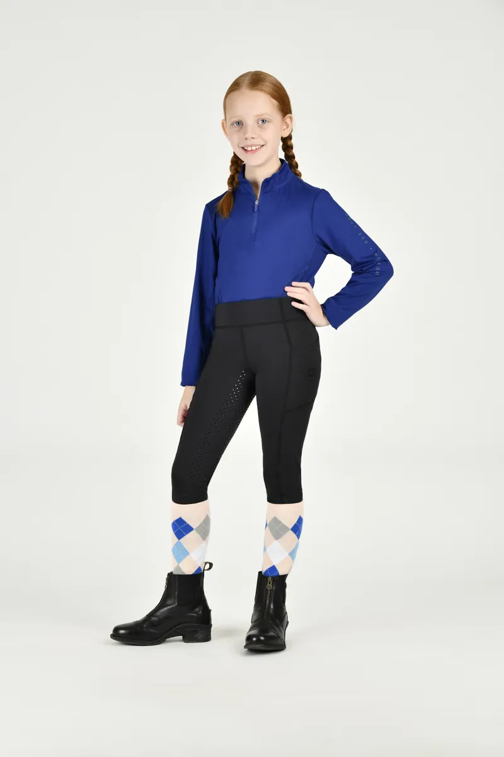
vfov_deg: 24.8
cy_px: 378
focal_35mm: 82
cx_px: 252
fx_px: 1722
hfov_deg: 16.7
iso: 200
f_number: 5.6
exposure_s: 1/200
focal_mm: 82
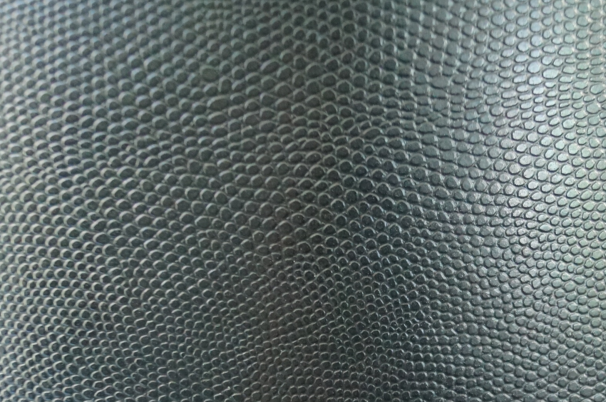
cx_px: 464
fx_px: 941
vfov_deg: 23.8
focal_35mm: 56
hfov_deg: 34.8
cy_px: 308
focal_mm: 24
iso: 3200
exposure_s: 1/40
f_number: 4
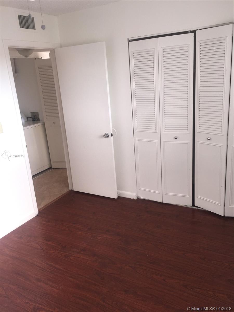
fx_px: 261
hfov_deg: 48.2
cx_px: 117
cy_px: 156
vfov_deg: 61.7
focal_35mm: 29
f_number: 2.2
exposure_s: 1/30
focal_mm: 4.15
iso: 32
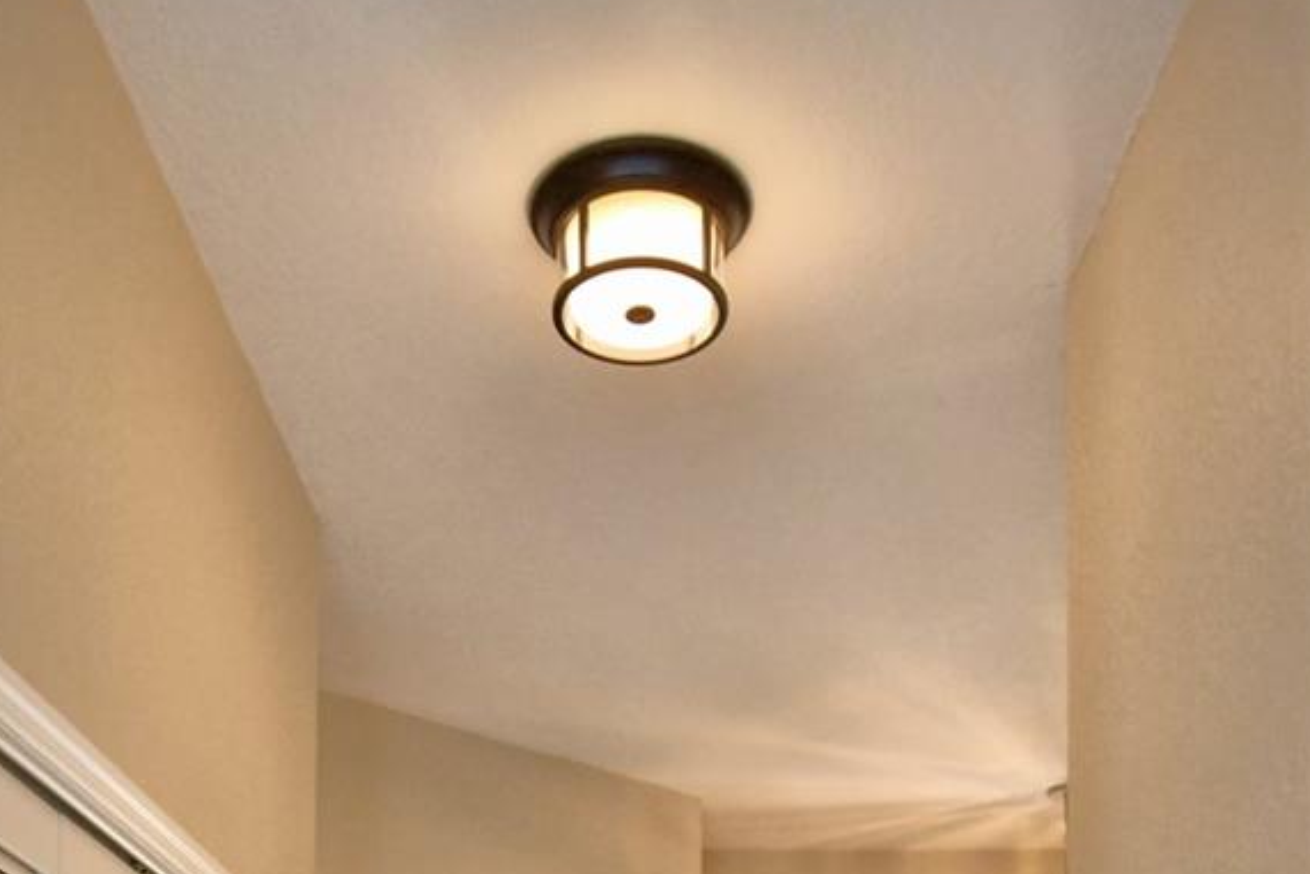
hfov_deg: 46.4
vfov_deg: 26.2
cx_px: 608
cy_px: 1195
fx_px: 1529
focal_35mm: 42
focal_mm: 10
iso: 400
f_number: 4.5
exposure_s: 1/80
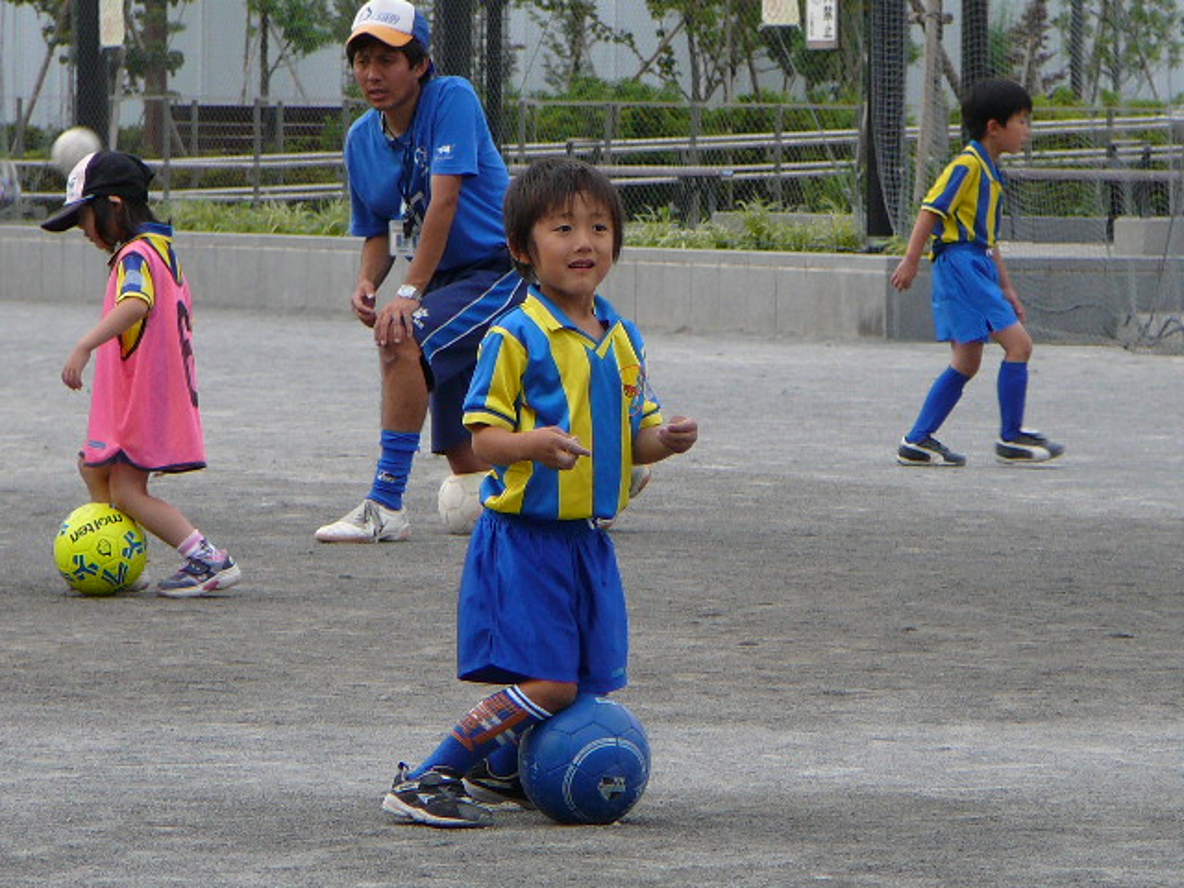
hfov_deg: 7.8
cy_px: 444
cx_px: 592
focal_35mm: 255
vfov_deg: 5.8
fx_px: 8722
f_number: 4.1
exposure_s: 1/200
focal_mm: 30.3
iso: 80
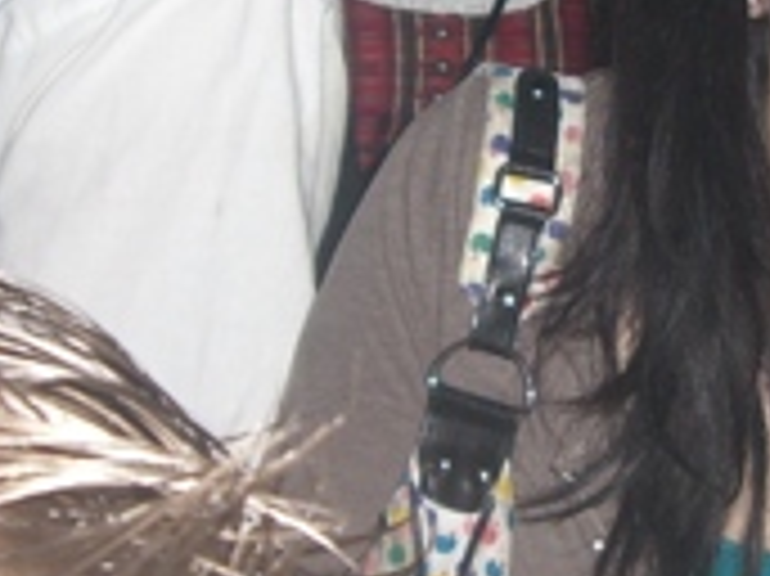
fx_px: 2912
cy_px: 295
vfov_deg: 11.3
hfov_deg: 15.0
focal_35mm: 131
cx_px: 590
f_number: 2.7
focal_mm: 6.2
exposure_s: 1/60
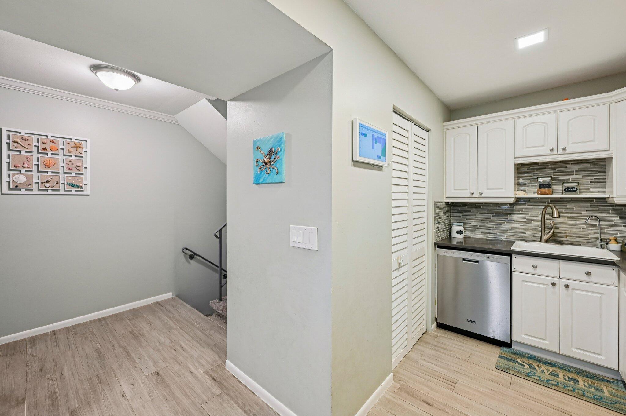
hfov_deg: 104.3
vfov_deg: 81.1
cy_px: 208
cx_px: 313
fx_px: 243
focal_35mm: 14
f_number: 8
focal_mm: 14
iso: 800
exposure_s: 1/30
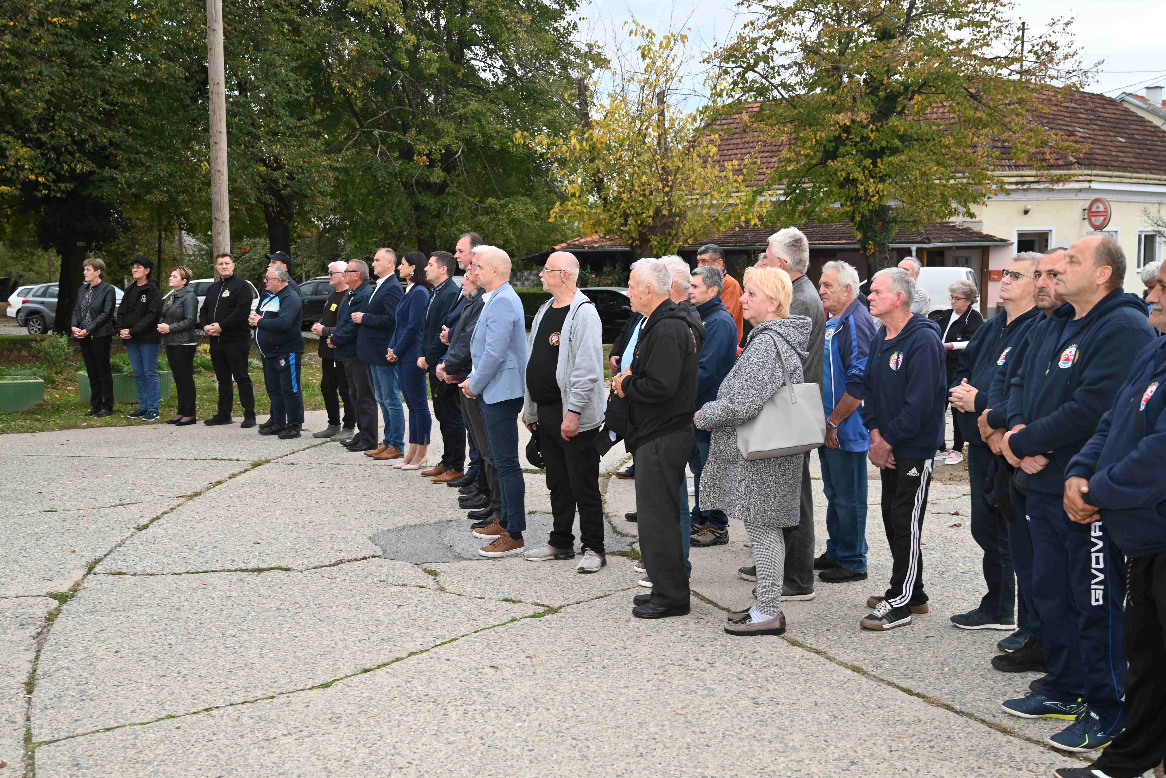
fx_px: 1166
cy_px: 389
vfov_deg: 36.9
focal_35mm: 36
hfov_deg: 53.1
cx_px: 583
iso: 200
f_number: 4.5
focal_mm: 36
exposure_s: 1/80
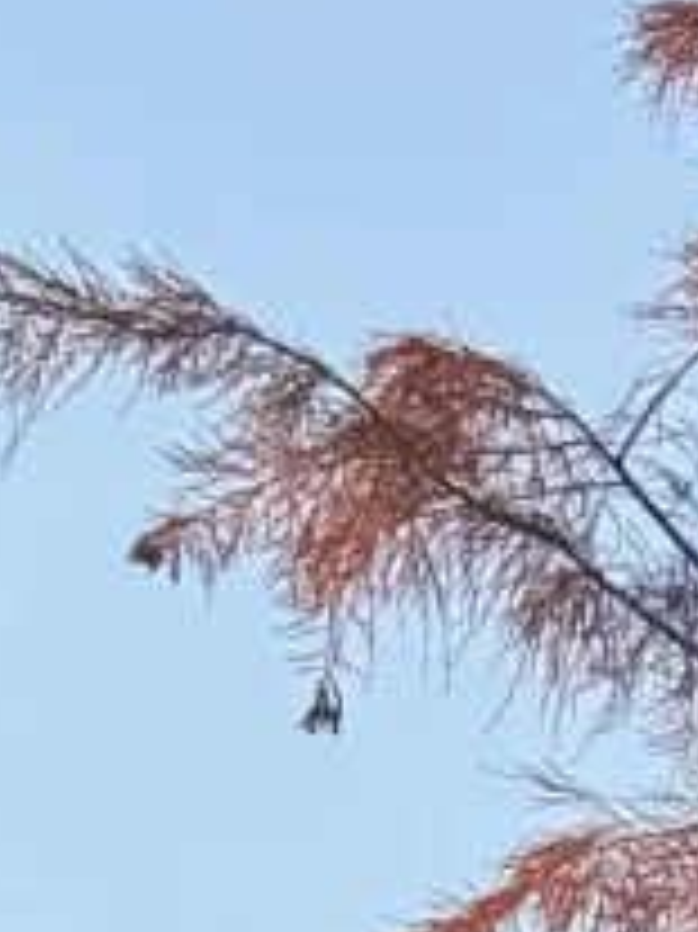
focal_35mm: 334
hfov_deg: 4.3
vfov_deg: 5.4
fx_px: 8989
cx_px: 1747
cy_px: 3183
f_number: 1.78
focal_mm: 6.76
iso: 64
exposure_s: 1/1980
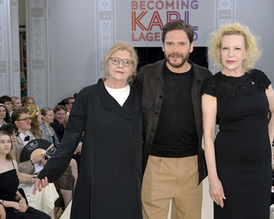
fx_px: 494
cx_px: 173
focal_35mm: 61
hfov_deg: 30.8
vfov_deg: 25.0
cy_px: 109
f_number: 5.6
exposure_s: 1/250
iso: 500
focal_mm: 50
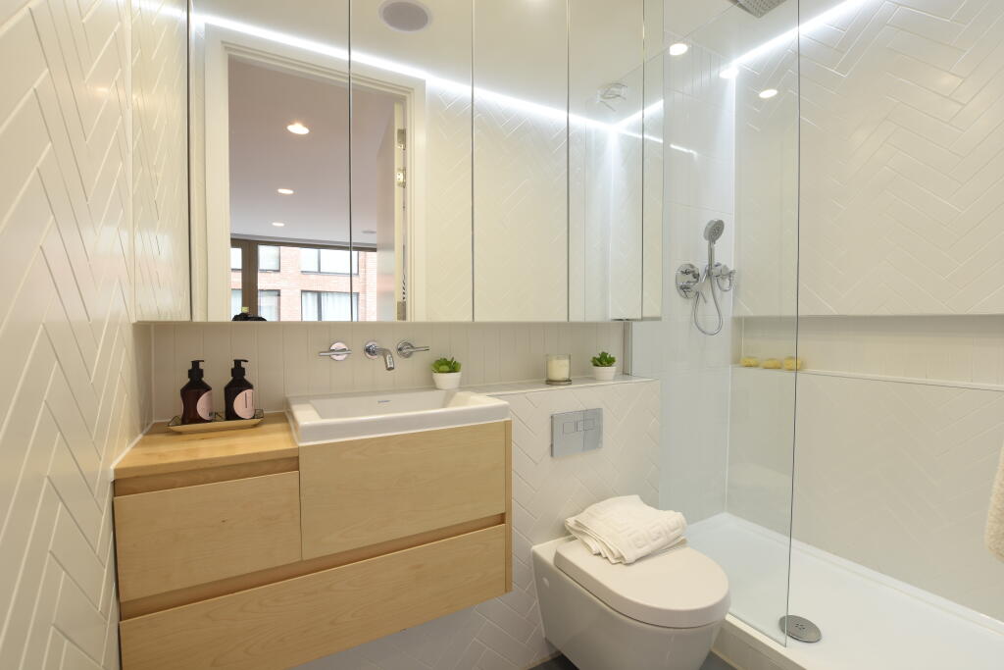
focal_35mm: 15
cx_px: 502
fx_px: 418
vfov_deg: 77.3
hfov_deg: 100.4
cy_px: 335
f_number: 8
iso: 100
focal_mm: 10
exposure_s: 1/2.5
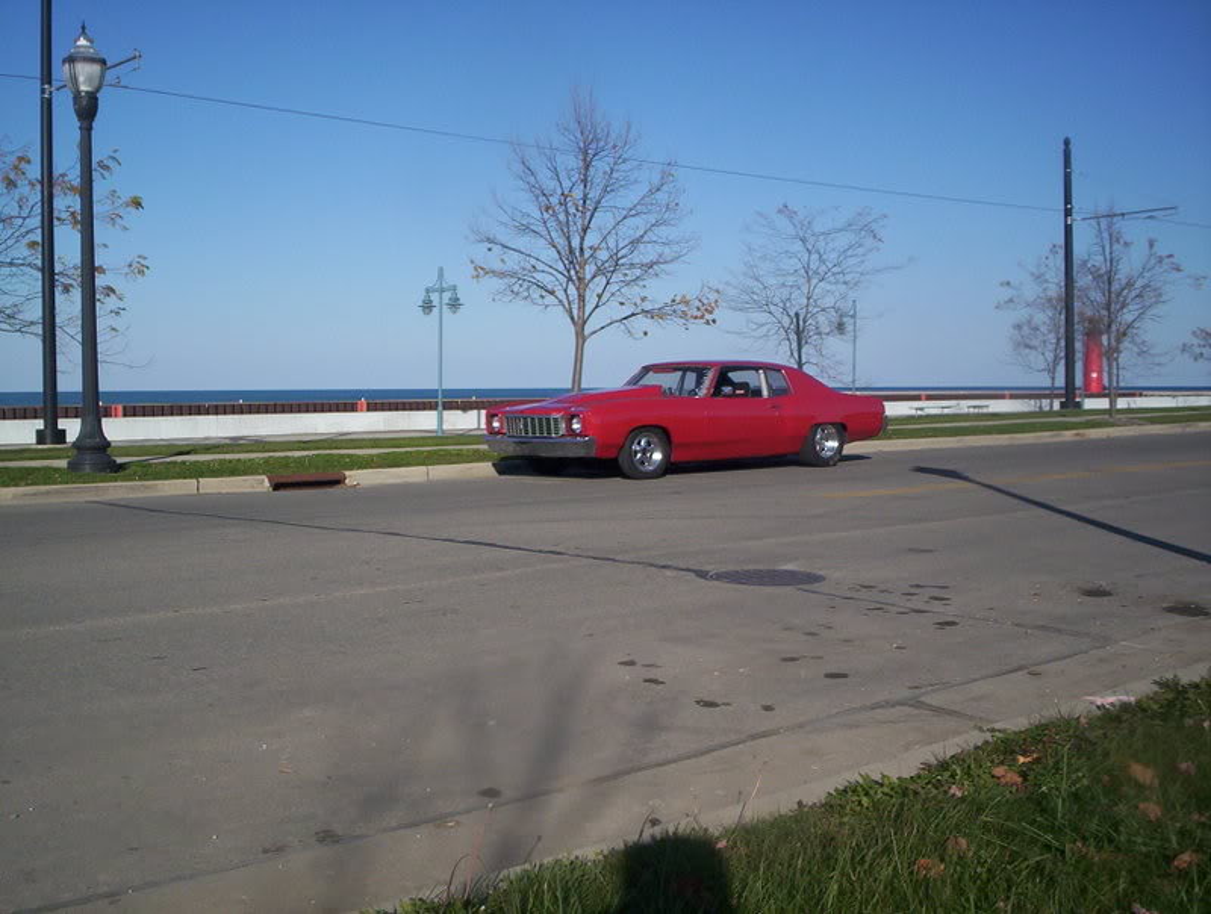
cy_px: 457
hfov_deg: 48.9
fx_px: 1333
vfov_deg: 37.9
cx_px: 606
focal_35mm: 38
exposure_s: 1/1339
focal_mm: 4.99
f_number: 4.5
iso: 100
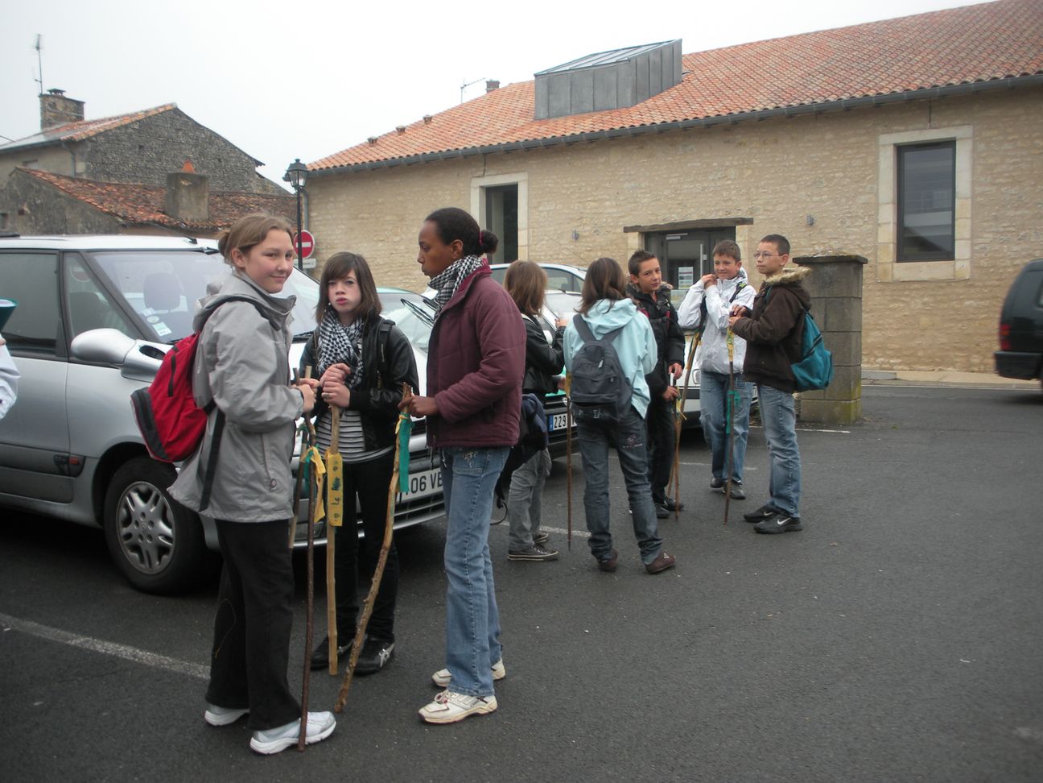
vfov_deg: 40.7
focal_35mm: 35
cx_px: 522
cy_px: 392
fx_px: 1055
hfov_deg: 52.6
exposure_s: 1/76.3
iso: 64
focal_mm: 6.3
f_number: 3.5
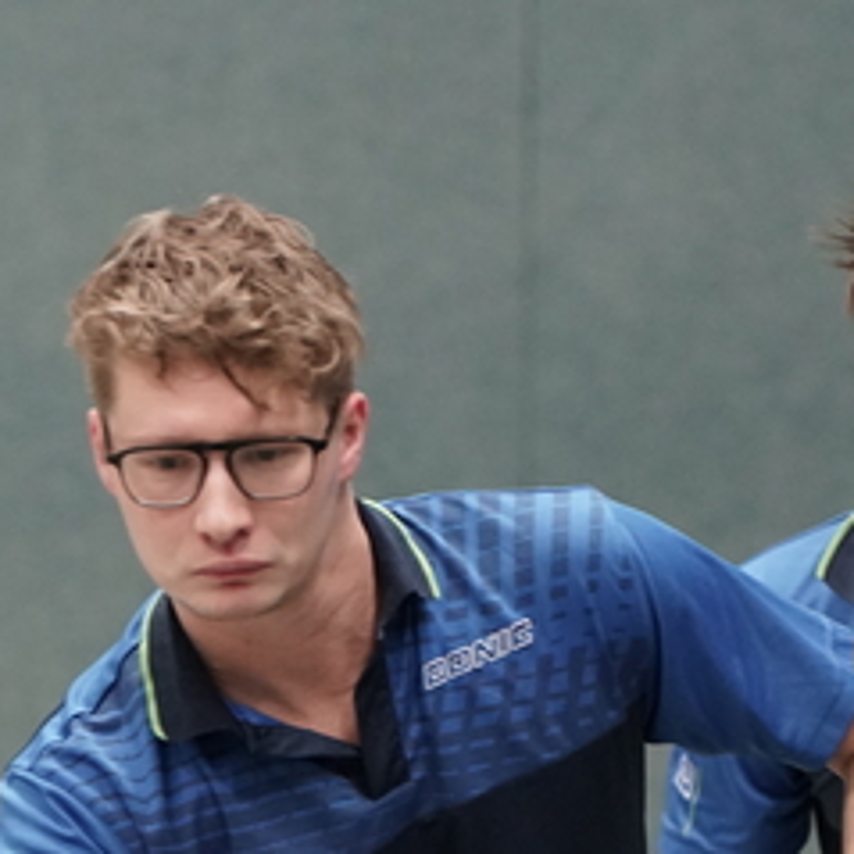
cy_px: 1109
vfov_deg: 3.8
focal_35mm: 459
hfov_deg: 3.8
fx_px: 12811
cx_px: 940
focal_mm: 135
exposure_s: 1/400
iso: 5000
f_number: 3.2
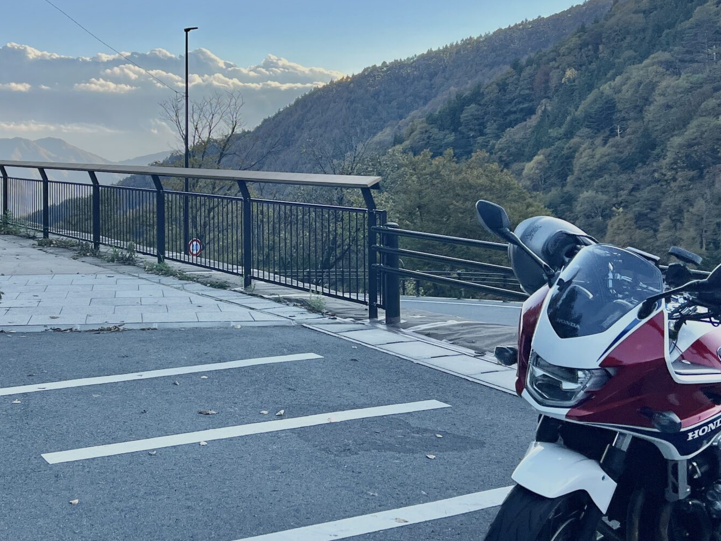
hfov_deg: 37.6
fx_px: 1041
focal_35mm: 50
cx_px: 223
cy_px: 159
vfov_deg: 28.8
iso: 50
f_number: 1.5
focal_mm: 5.7
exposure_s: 1/1838
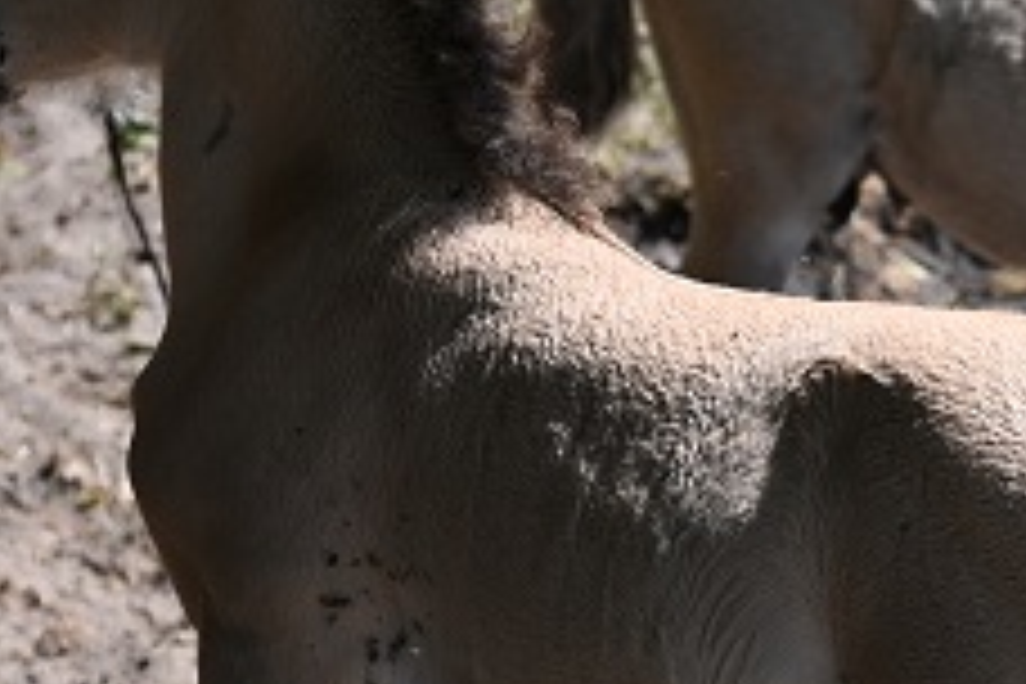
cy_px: 522
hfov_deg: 4.5
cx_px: 1238
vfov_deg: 3.0
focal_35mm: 458
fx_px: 13052
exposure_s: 1/500
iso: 140
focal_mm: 110
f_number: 5.6
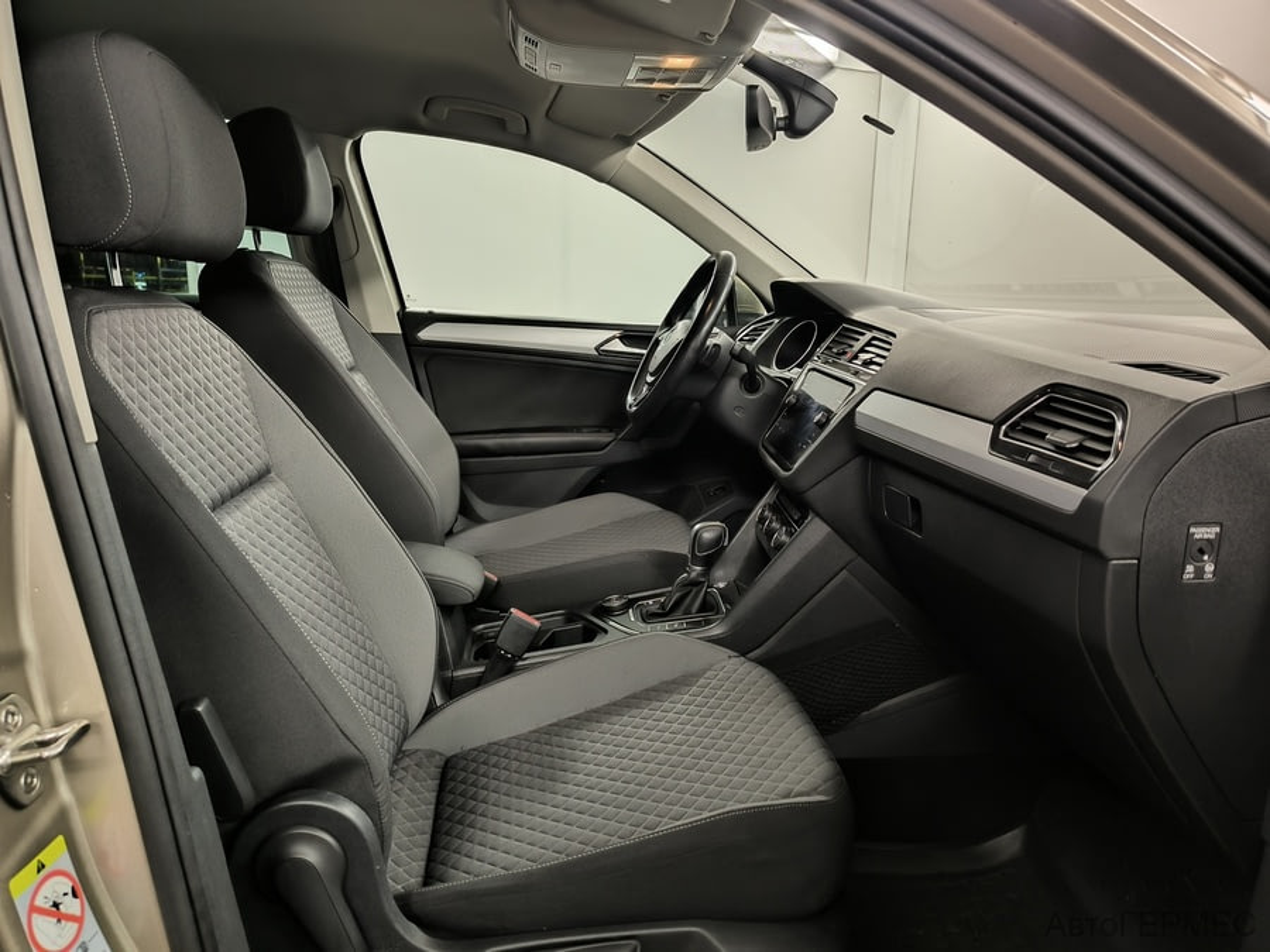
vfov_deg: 56.8
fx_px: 881
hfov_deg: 71.6
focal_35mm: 24
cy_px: 476
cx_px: 635
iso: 500
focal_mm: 6.92
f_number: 1.9
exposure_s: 1/50
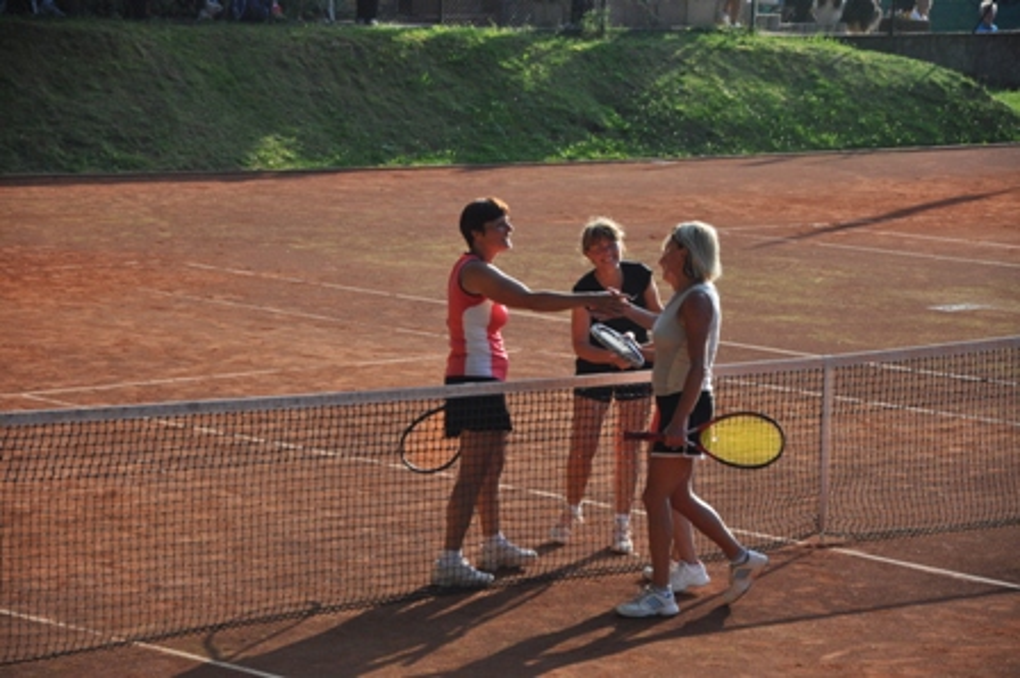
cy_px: 339
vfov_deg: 9.3
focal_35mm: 147
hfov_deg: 14.0
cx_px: 510
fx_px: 4162
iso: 560
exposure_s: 1/1000
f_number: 5.6
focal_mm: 98
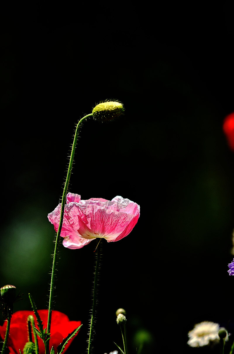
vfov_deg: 6.9
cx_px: 117
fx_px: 2938
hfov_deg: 4.6
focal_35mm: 300
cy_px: 177
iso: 100
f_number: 3.5
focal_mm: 200
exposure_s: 1/1600
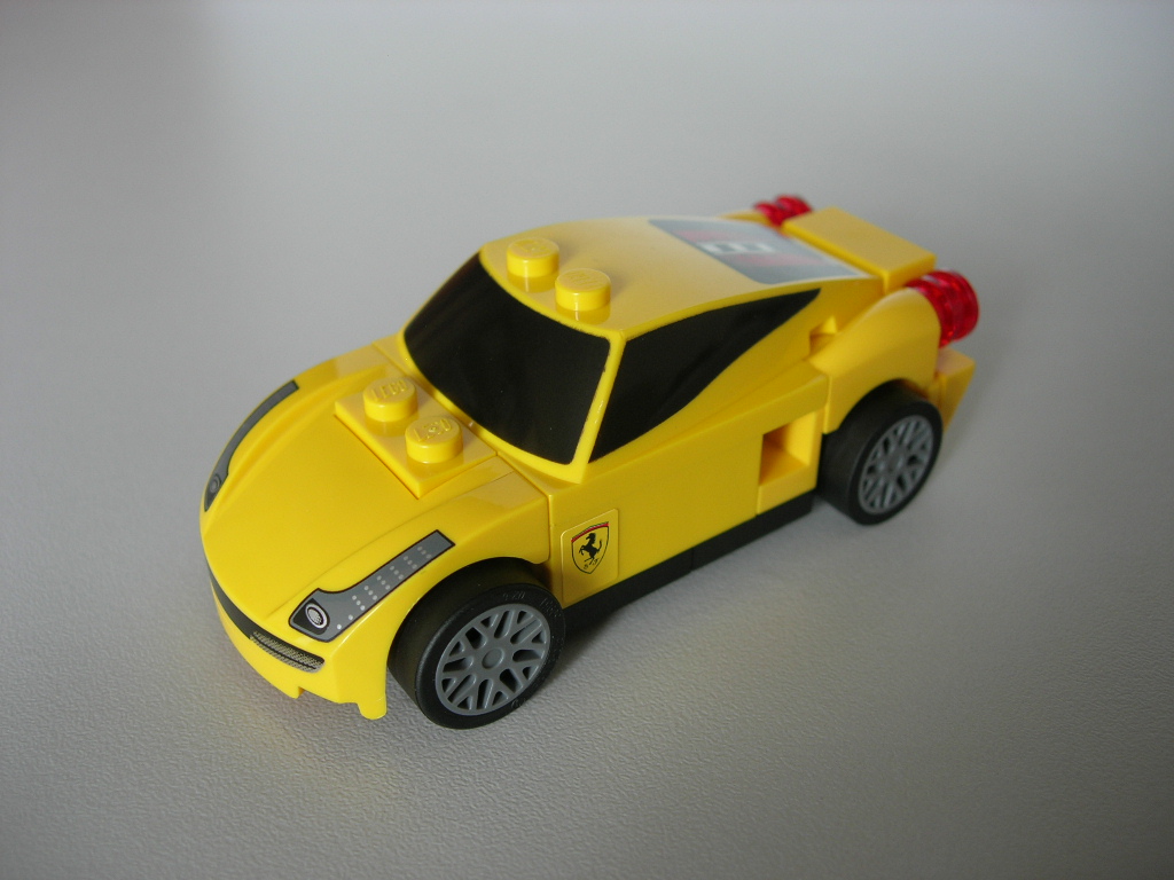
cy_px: 440
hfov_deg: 49.0
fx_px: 1289
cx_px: 587
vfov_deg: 37.7
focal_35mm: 38
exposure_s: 1/13
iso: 64
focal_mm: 7.8
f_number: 2.8
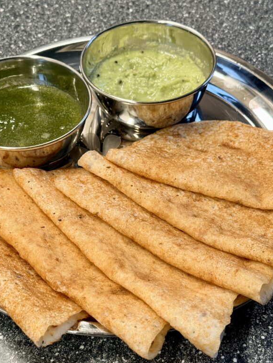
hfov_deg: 22.9
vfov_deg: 30.3
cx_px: 124
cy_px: 181
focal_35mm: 64
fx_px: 673
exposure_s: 1/50
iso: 64
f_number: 1.78
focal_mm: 6.76
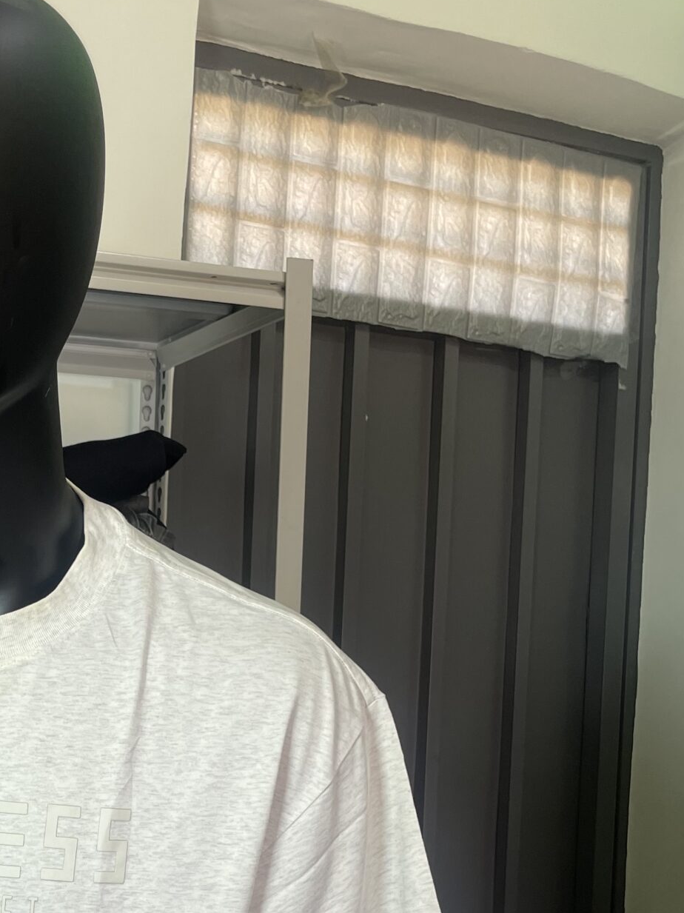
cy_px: 795
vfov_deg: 33.9
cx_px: -1
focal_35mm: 54
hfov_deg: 25.7
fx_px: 1423
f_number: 1.6
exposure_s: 1/100
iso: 32
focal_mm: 4.2
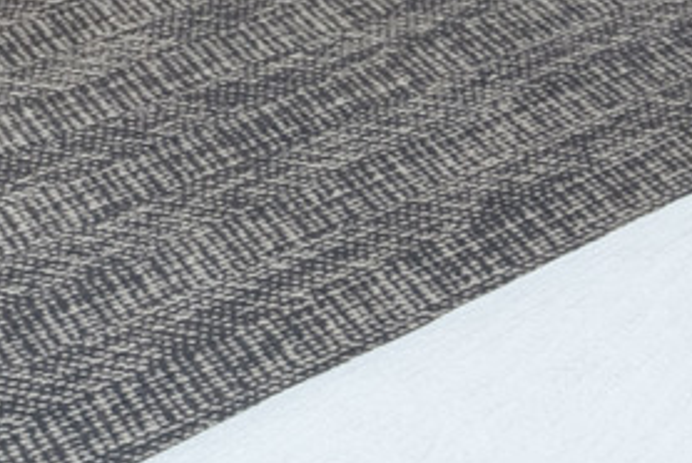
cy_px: -393
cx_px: -704
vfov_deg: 7.4
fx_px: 3483
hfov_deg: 10.4
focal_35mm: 181
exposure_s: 1/25
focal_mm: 24
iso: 400
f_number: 16
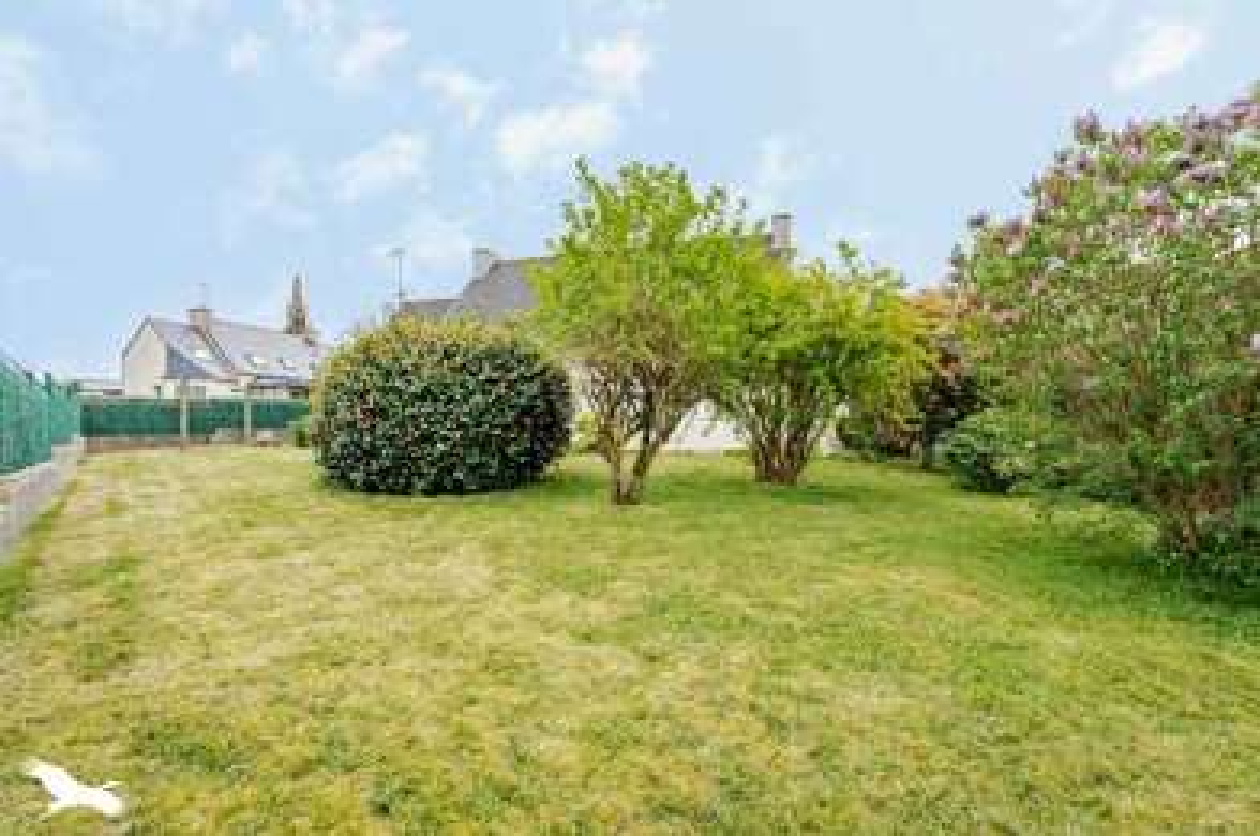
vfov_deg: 73.5
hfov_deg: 96.8
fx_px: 559
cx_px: 630
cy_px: 418
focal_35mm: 16
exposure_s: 1/640
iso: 800
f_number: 8
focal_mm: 16
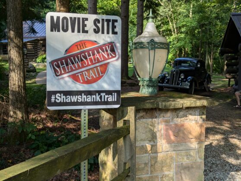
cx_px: 120
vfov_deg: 30.3
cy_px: 90
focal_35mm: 48
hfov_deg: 39.6
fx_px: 335
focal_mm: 6.81
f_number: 1.85
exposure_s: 1/503
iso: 48
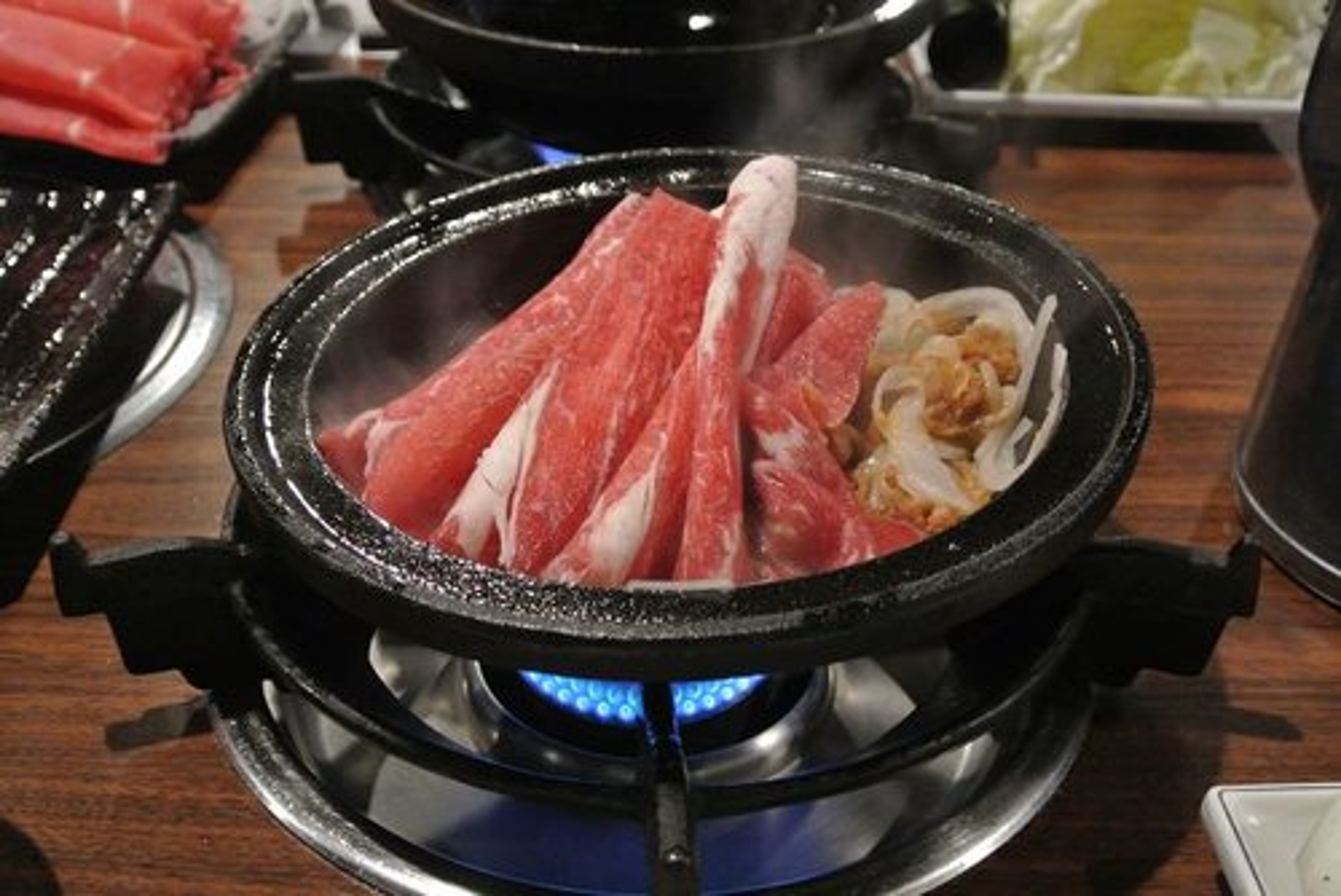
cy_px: 448
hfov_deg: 43.6
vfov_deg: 29.9
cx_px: 670
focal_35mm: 45
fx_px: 1677
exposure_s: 1/15
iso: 2000
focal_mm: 16.9
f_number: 4.5
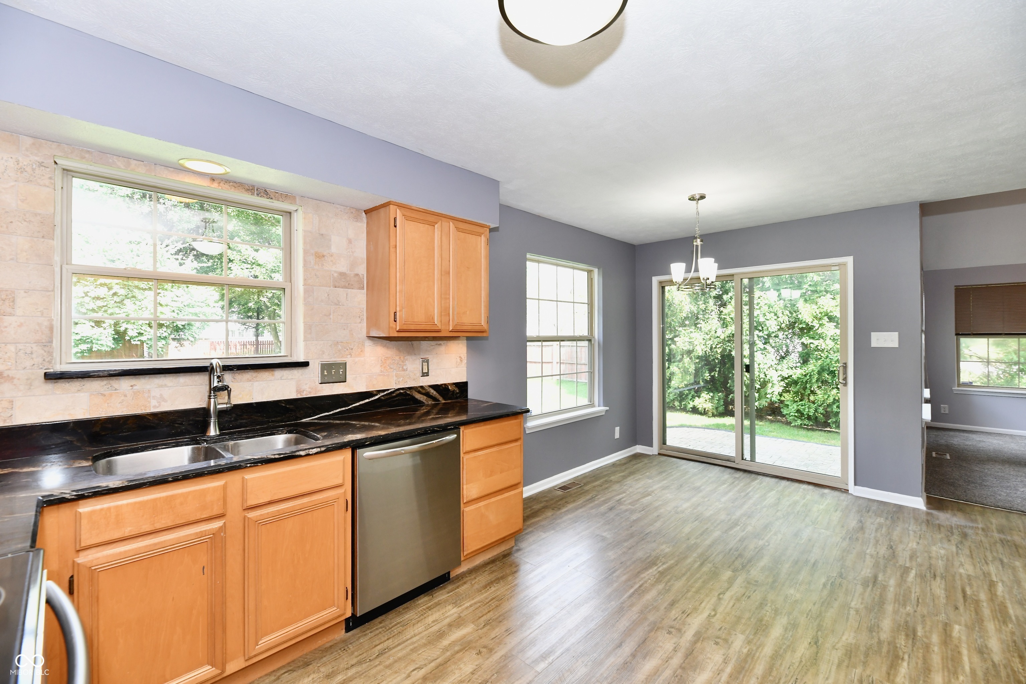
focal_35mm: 15
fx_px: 427
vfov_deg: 77.3
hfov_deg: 100.4
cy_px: 342
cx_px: 513
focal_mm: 15
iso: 640
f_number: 6.3
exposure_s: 1/60
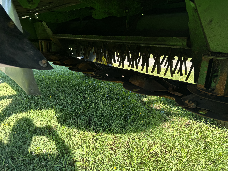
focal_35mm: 24
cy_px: 86
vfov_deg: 56.8
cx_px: 114
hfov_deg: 71.6
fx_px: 158
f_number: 1.78
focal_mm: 6.76
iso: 80
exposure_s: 1/491
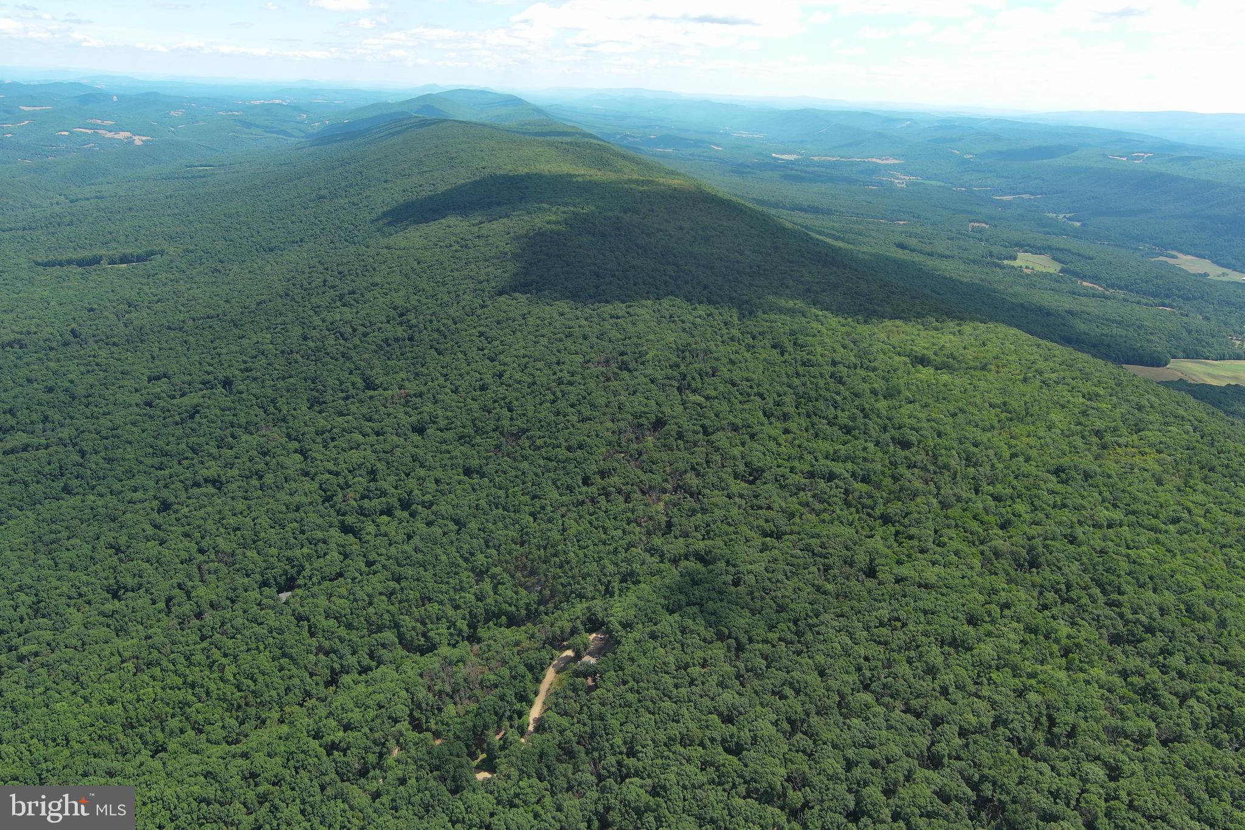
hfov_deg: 63.7
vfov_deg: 45.0
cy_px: 415
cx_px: 622
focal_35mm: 29
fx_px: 1003
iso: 100
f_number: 2.8
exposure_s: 1/800
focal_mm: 10.57
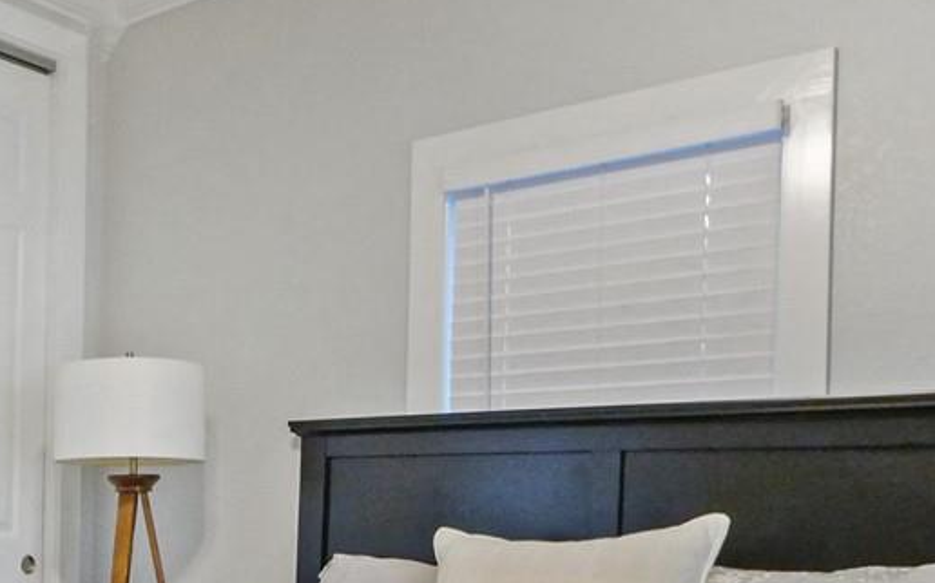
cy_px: 568
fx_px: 1172
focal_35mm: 46
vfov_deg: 26.6
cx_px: 12
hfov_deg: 38.8
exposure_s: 1/50
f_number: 4
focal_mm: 7
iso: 3200
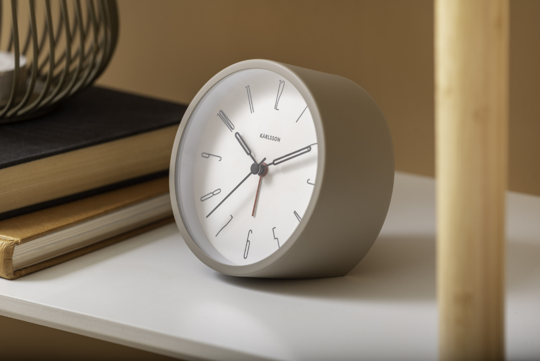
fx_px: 1951
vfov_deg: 10.6
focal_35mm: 130
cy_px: 180
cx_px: 270
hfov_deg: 15.8
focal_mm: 130
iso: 100
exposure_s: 1/160
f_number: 6.3
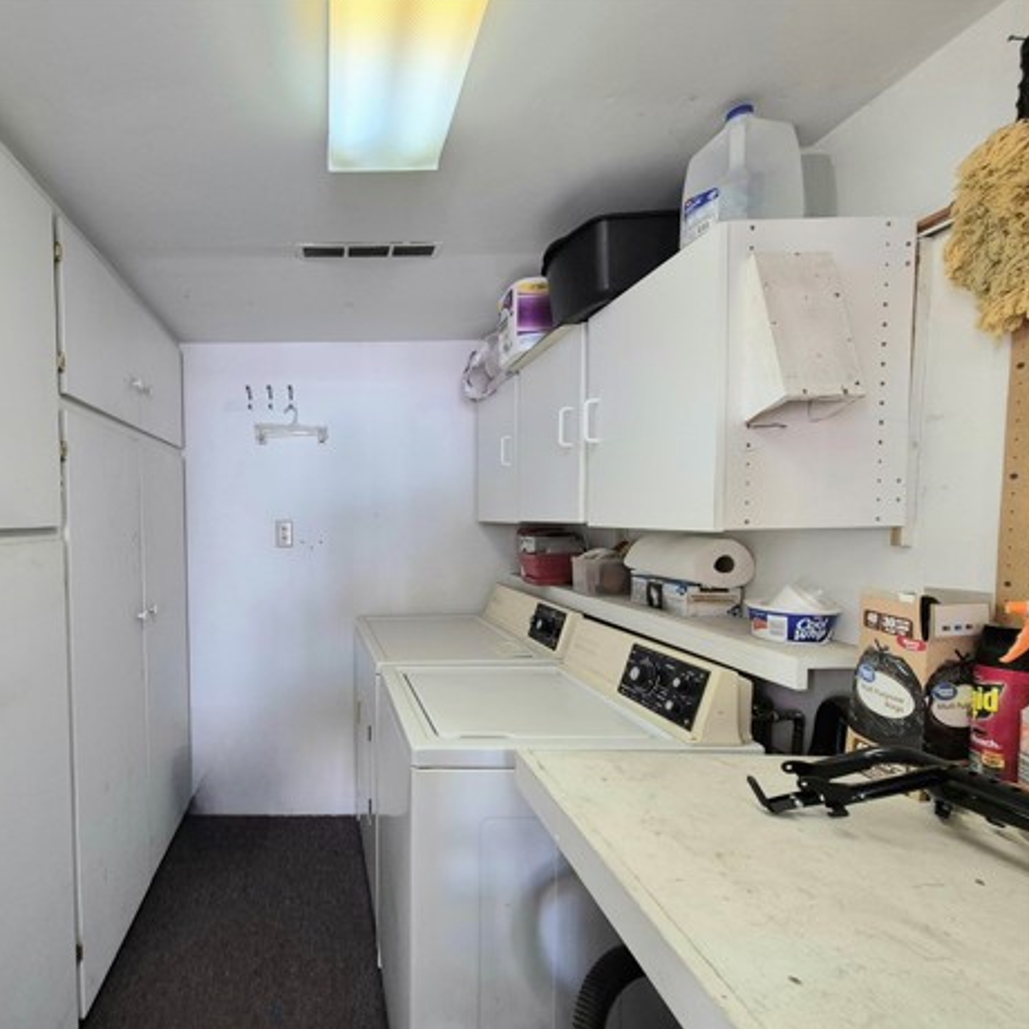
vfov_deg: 87.4
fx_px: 538
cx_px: 318
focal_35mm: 16
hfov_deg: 83.4
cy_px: 528
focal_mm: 1.74
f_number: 2.2
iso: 80
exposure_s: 1/60.2
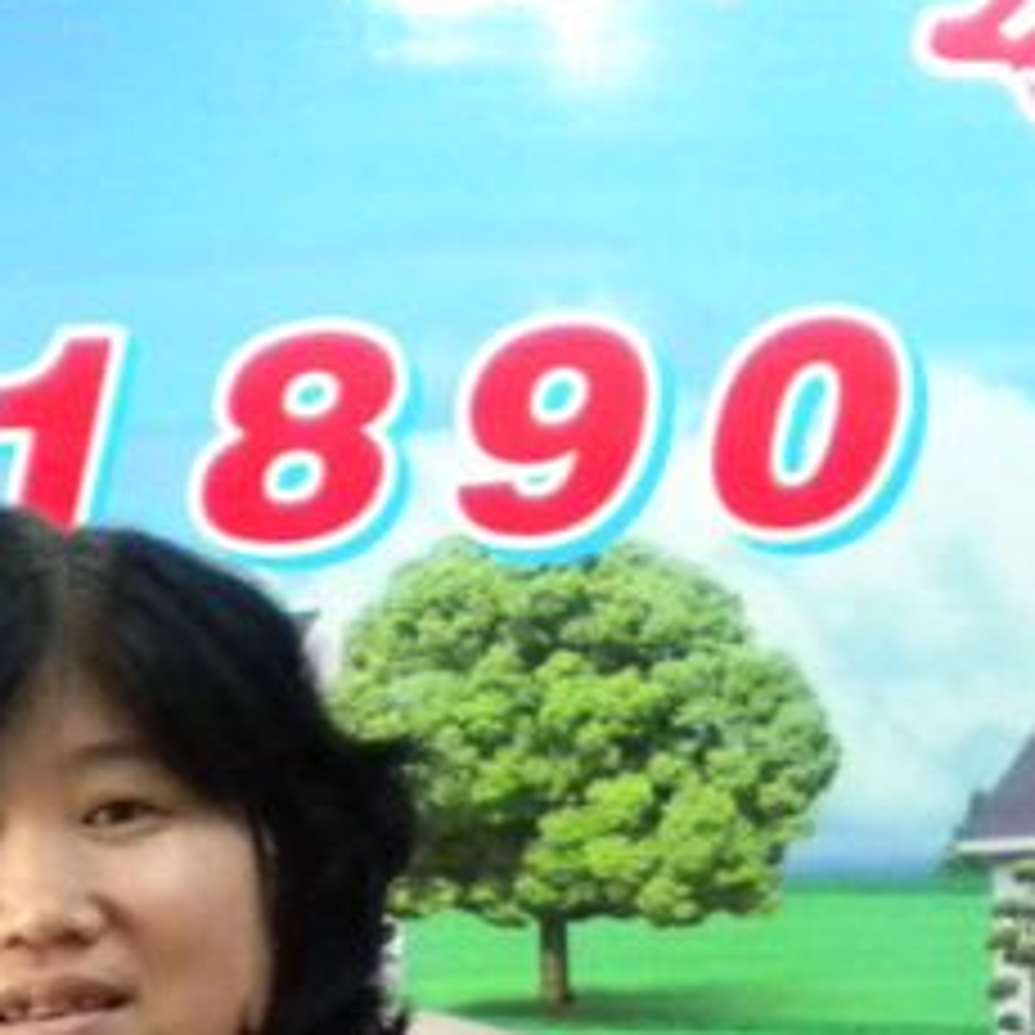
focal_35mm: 138
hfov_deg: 12.6
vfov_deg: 12.4
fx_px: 4668
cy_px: 1202
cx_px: 279
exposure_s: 1/8.8
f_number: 3.1
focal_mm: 6.3
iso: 621
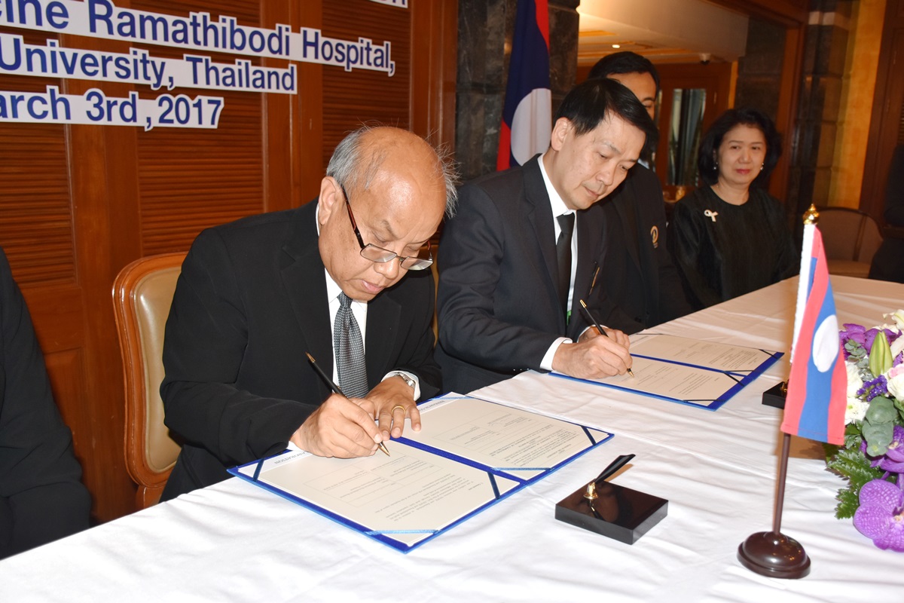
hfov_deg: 57.2
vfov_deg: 40.0
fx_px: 829
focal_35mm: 33
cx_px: 452
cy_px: 302
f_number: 4
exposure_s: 1/60
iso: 400
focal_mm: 22
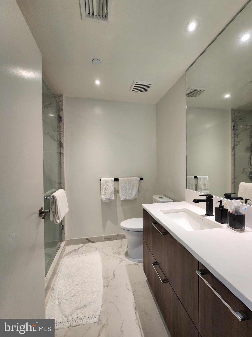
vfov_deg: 106.2
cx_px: 126
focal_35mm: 13
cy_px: 168
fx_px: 126
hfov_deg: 89.9
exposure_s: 1/60
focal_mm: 2.2
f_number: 2.2
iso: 100
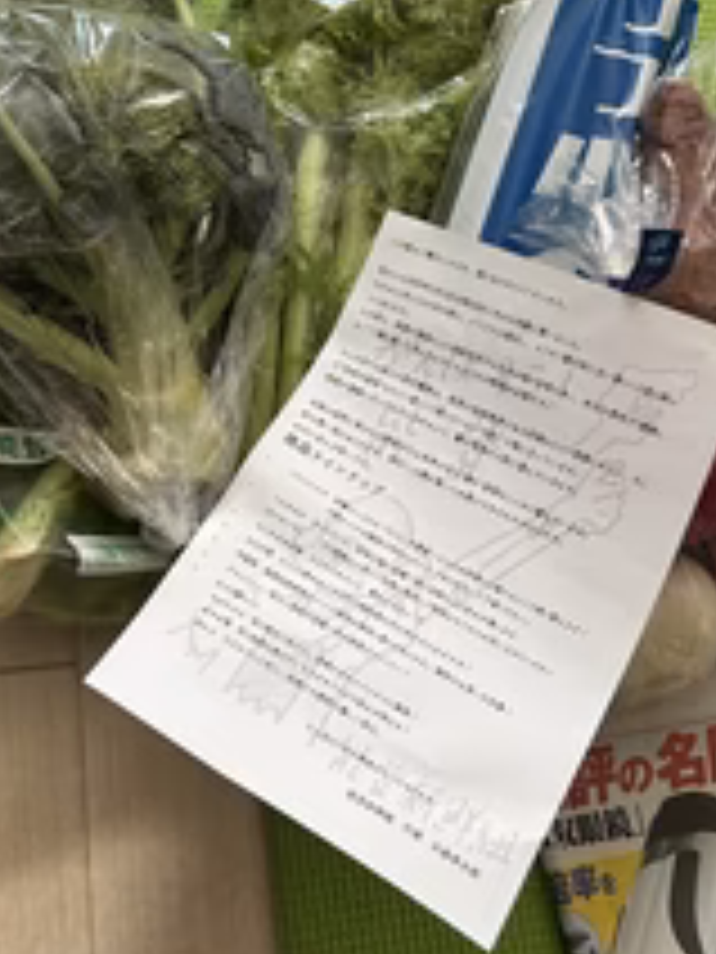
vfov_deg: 38.1
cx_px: 257
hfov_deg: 29.5
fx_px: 1351
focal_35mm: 49
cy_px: 256
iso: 125
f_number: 1.5
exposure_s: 1/66
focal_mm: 5.7
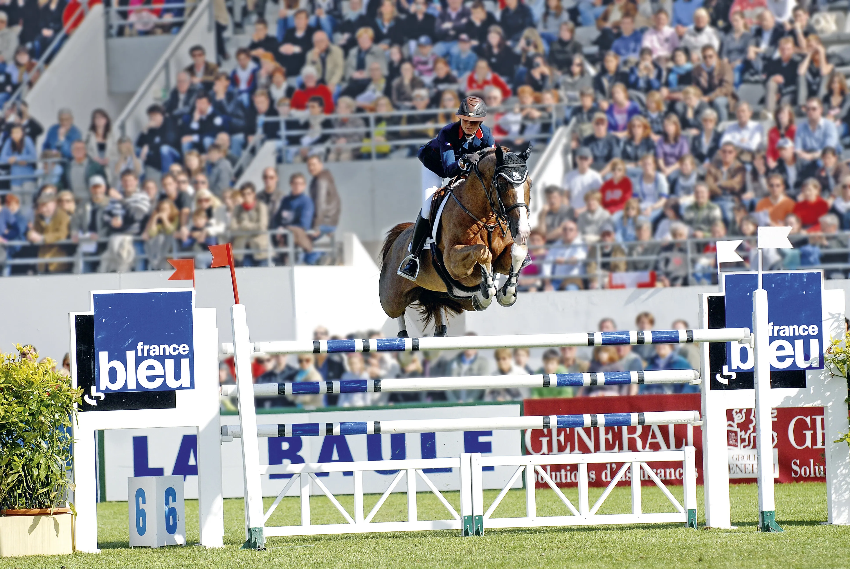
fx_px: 6028
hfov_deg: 8.1
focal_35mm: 255
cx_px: 425
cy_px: 284
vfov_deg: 5.4
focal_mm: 170
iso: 160
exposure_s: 1/1250
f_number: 3.5
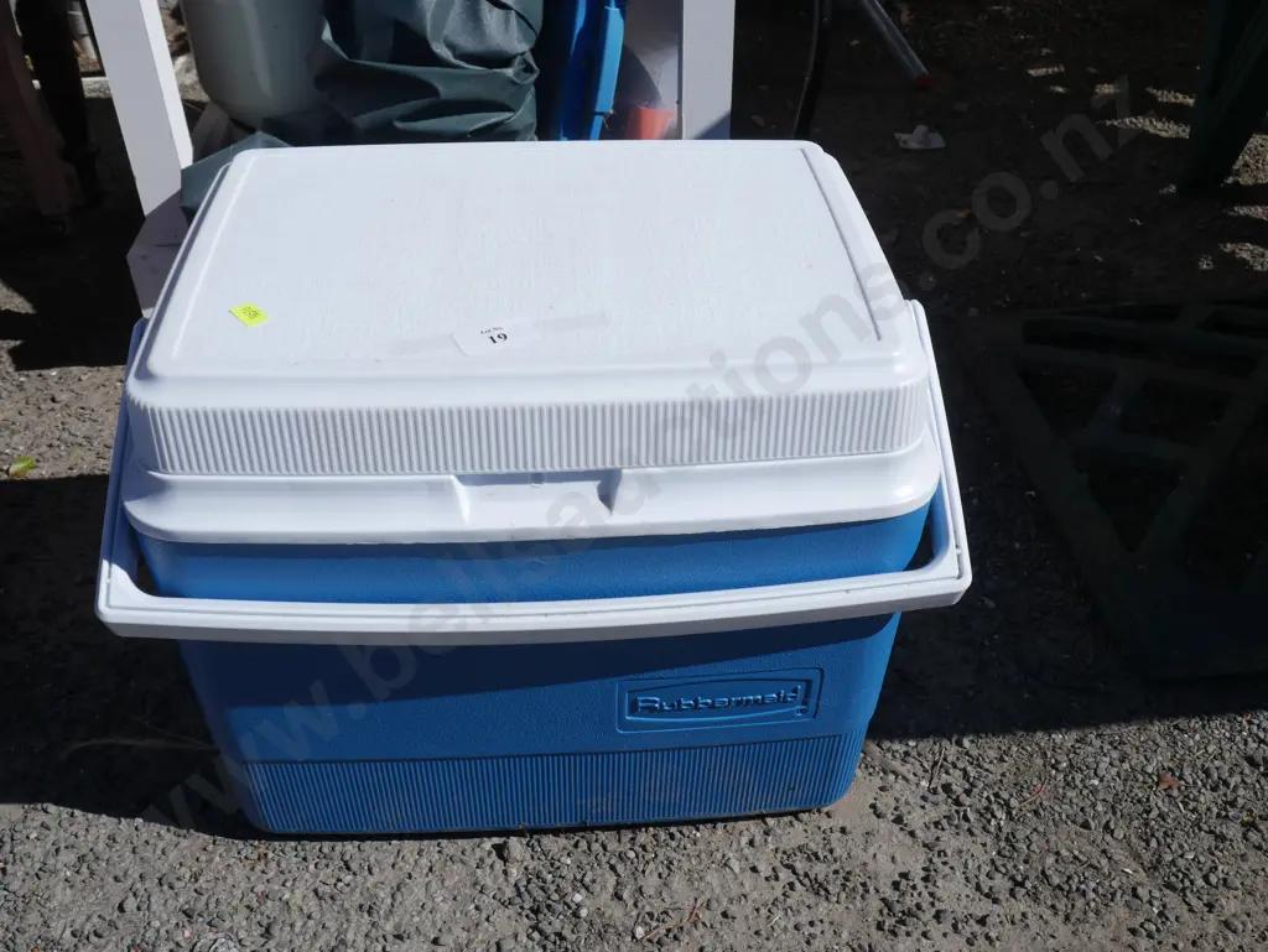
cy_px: 476
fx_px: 1246
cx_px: 634
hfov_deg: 53.9
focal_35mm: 34
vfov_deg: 41.8
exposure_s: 1/640
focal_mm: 17
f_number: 10
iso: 200
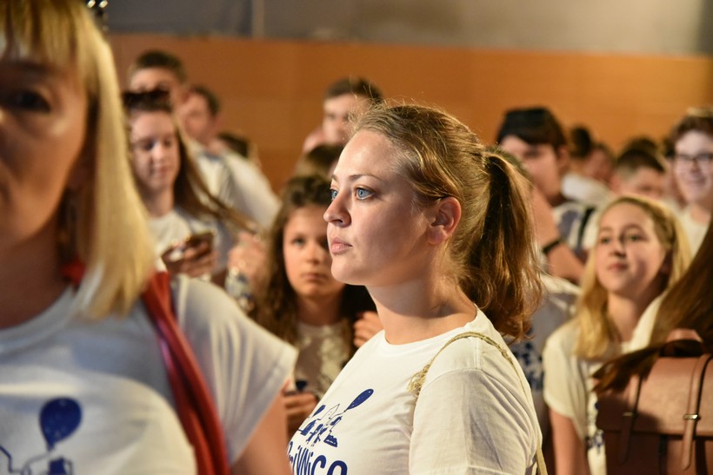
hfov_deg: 24.8
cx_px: 356
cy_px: 238
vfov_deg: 16.7
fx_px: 1624
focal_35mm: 82
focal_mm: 82
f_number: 4
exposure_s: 1/125
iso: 10000
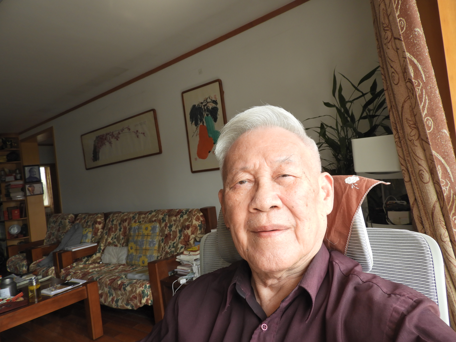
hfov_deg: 71.6
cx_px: 228
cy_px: 171
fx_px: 316
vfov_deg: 56.8
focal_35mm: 24
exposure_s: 1/100
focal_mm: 4.3
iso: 100
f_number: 3.3
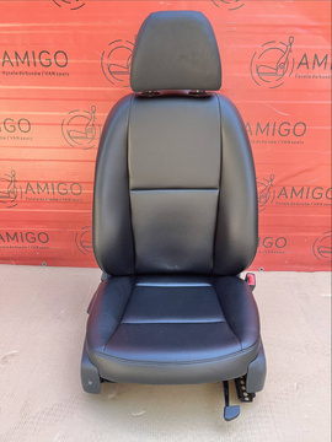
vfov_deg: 67.3
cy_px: 221
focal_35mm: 26
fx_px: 332
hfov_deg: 53.1
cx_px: 166
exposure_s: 1/94
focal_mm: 5.1
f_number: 1.6
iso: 125
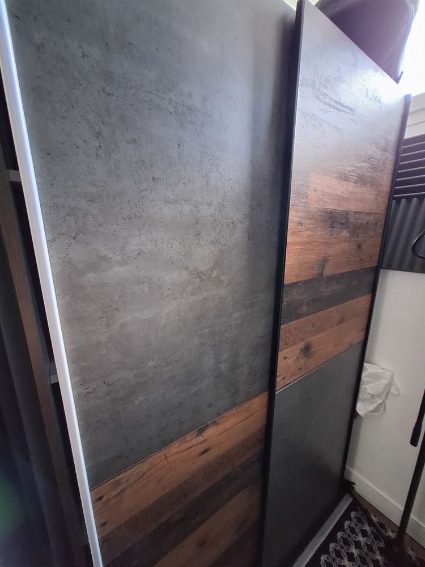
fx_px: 213
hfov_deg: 89.9
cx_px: 212
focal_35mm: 13
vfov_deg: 106.2
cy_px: 284
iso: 800
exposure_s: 1/17
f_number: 2.2
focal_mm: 1.74
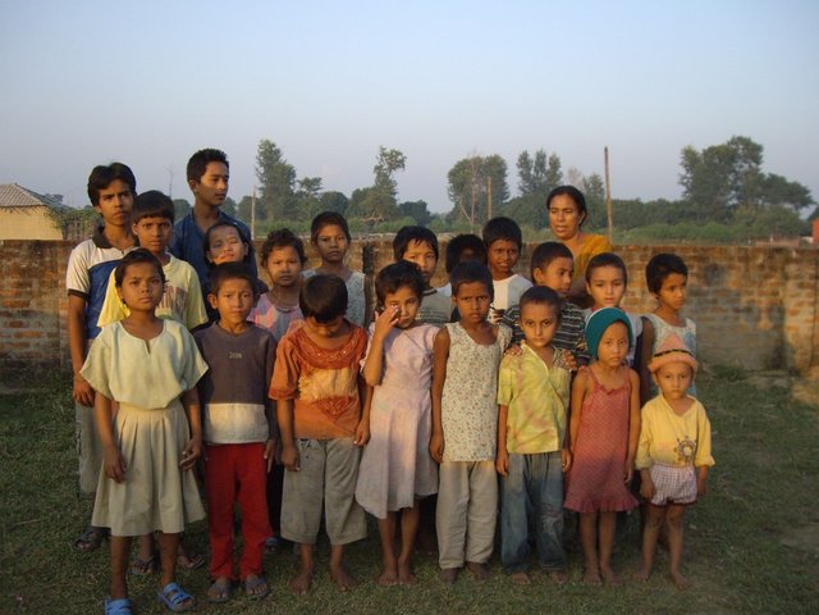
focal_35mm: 38
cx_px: 410
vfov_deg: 37.7
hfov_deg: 49.0
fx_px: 899
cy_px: 308
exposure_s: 1/800
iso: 200
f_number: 2.7
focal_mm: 6.2
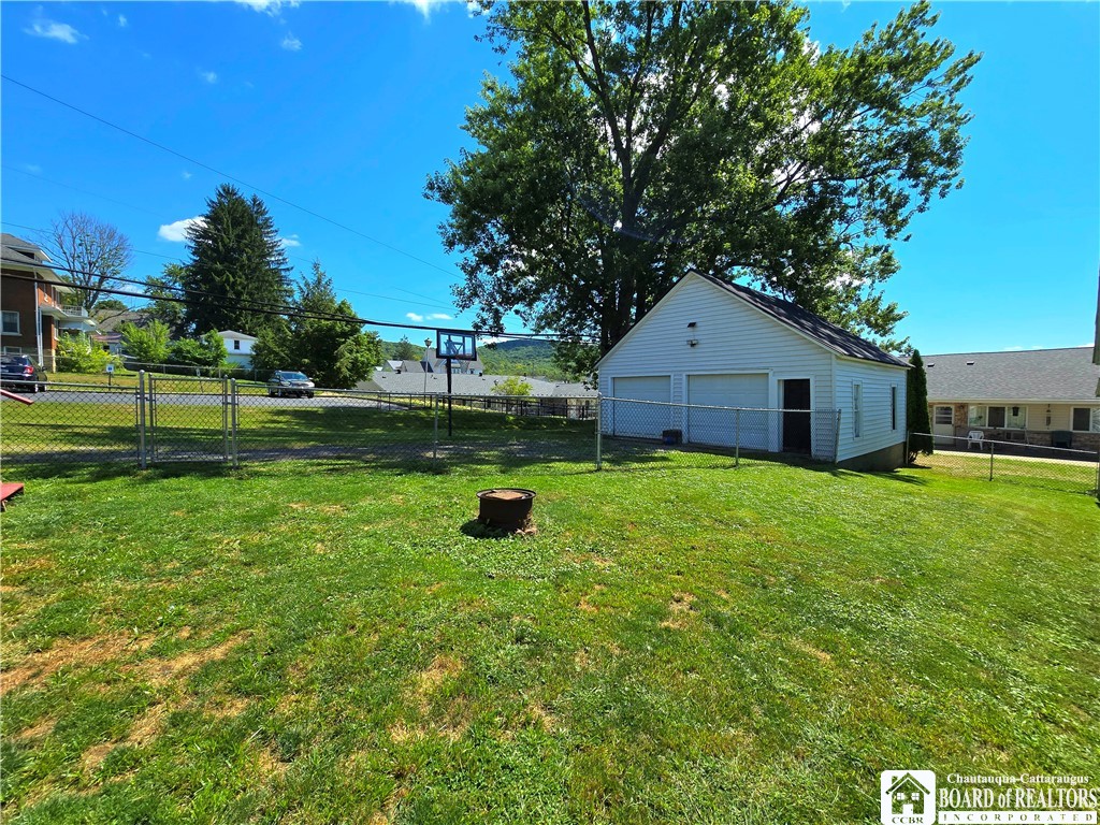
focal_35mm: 13
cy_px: 412
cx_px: 550
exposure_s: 1/2000
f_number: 2.2
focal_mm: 2.2
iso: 50
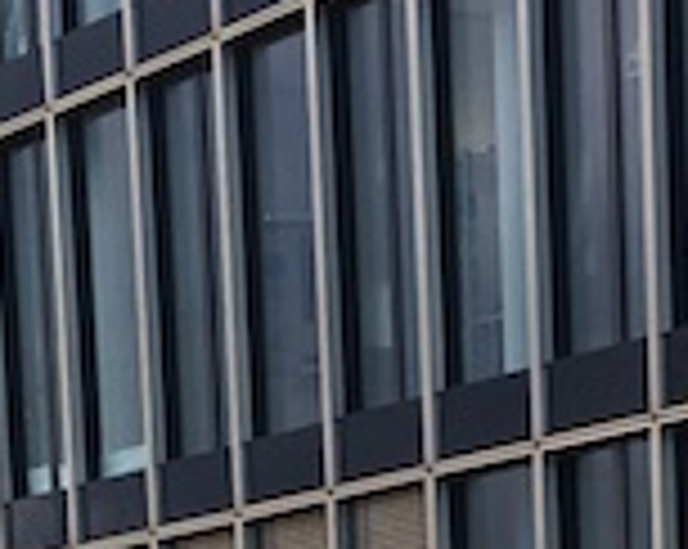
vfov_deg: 7.5
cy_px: 1426
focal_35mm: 190
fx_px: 3864
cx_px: 328
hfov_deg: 10.2
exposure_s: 1/295
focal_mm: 4.15
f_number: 2.2
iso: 25
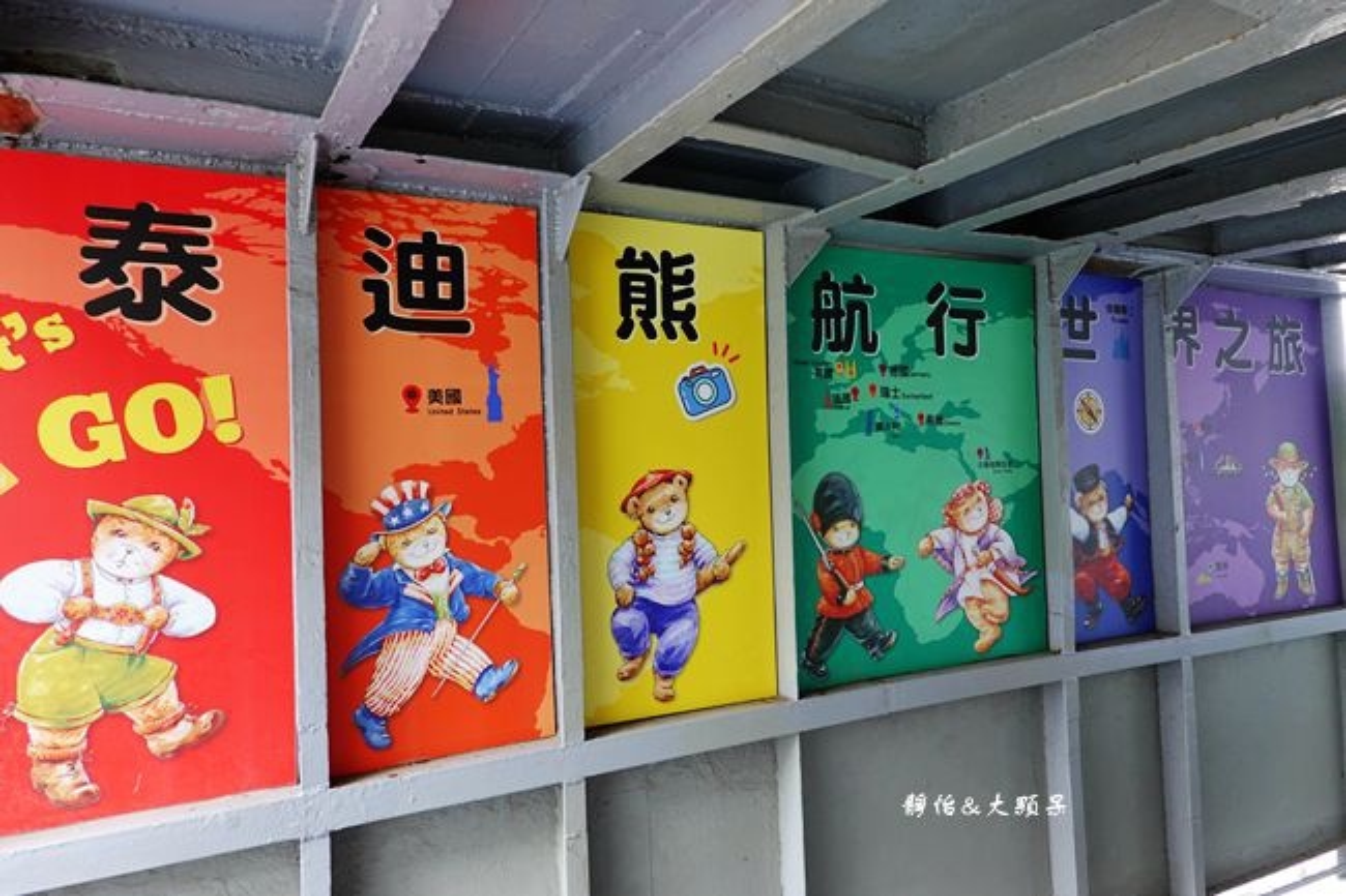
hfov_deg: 73.8
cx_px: 673
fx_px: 897
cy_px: 448
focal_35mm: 24
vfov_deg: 53.1
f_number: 2.8
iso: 160
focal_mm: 9
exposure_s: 1/30
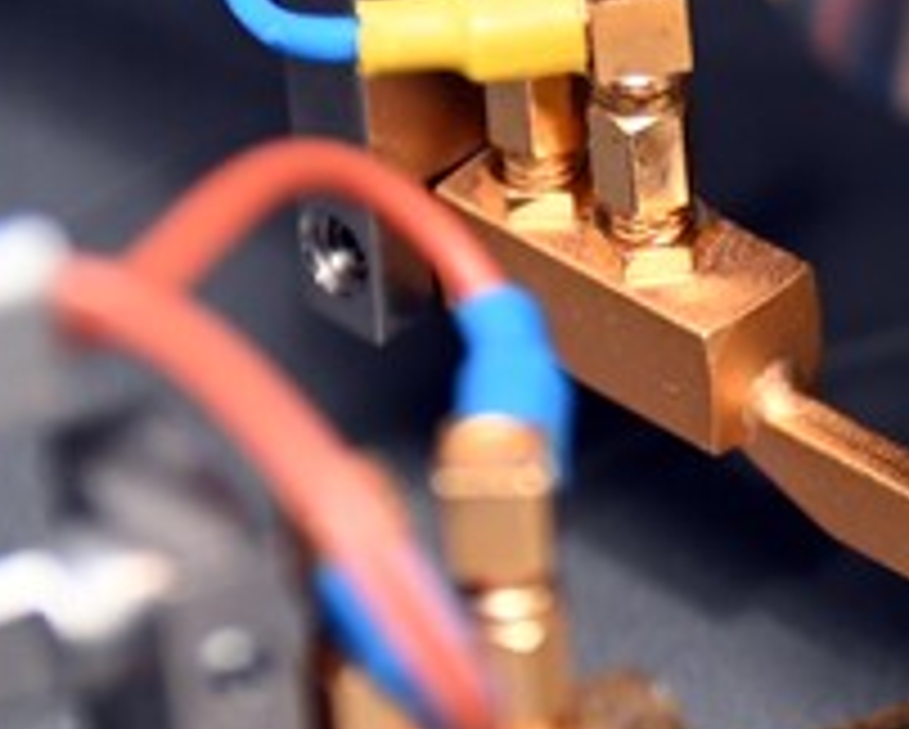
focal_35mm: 539
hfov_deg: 3.6
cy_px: 722
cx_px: 1062
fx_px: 14515
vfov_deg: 2.9
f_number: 5.6
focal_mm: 155
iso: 1250
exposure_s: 1/60
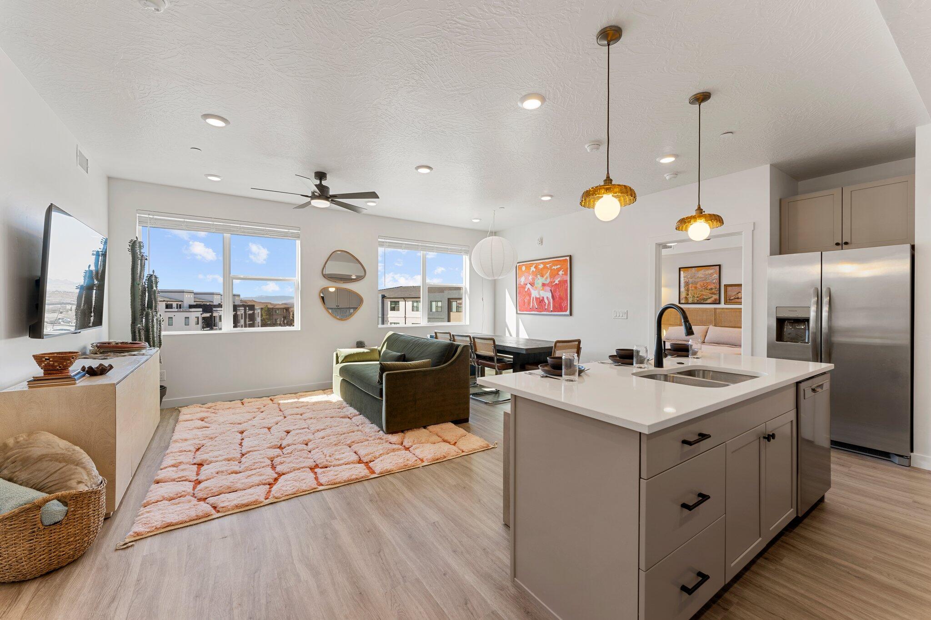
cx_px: 466
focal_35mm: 14
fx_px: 362
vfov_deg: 81.2
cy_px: 310
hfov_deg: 104.3
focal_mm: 14
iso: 100
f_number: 8
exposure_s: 1/5
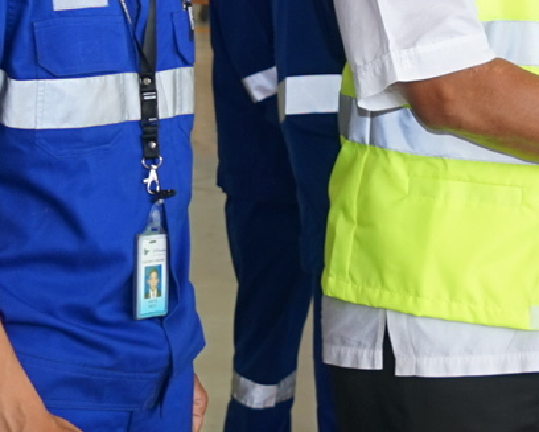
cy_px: -55
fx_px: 2315
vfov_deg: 10.5
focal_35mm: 145
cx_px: 527
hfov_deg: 13.1
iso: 160
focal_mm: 26
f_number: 4
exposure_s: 1/160
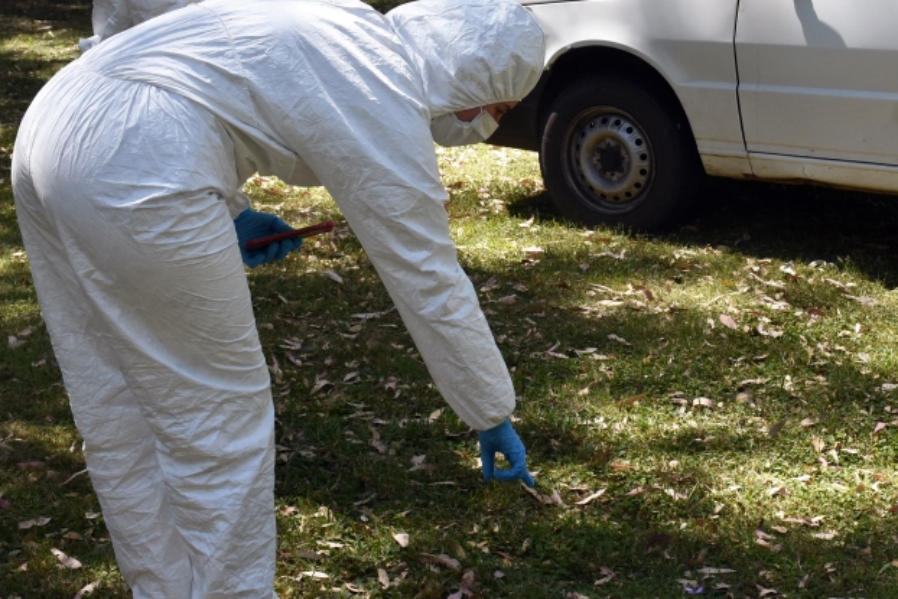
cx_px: 625
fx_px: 1971
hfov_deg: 25.5
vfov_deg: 17.2
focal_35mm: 79
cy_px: 209
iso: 500
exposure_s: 1/500
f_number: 8
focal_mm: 32
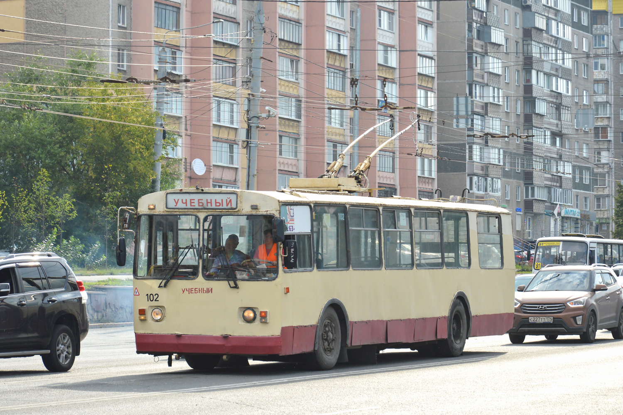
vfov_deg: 10.8
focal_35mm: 128
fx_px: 2206
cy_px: 208
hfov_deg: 16.1
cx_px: 312
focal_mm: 85
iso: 200
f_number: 7.1
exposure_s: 1/320
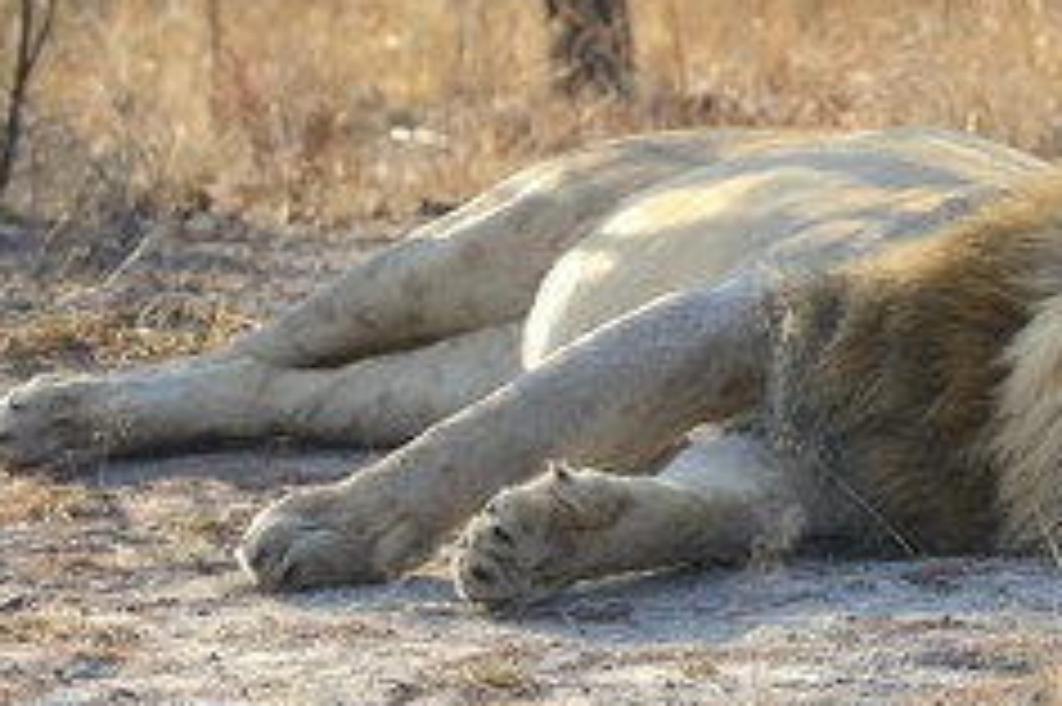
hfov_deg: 4.1
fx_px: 14710
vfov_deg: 2.8
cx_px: 716
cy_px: 247
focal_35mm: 499
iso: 400
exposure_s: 1/500
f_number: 7.1
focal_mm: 280
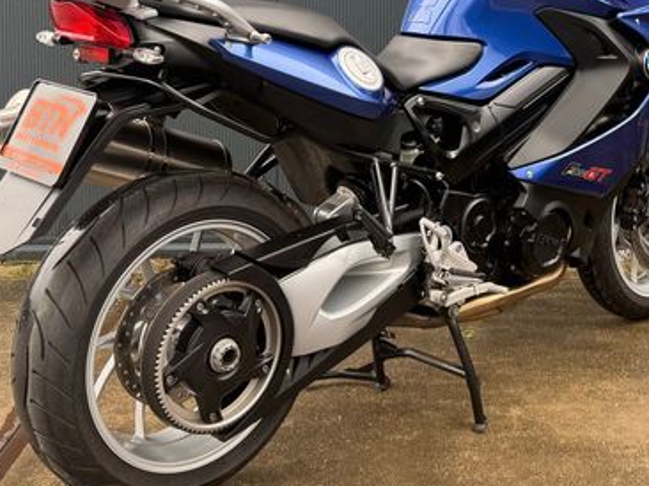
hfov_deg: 44.7
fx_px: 787
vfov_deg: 33.7
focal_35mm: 42
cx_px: 374
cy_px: 129
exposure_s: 1/170
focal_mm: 6.76
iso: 64
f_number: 1.78
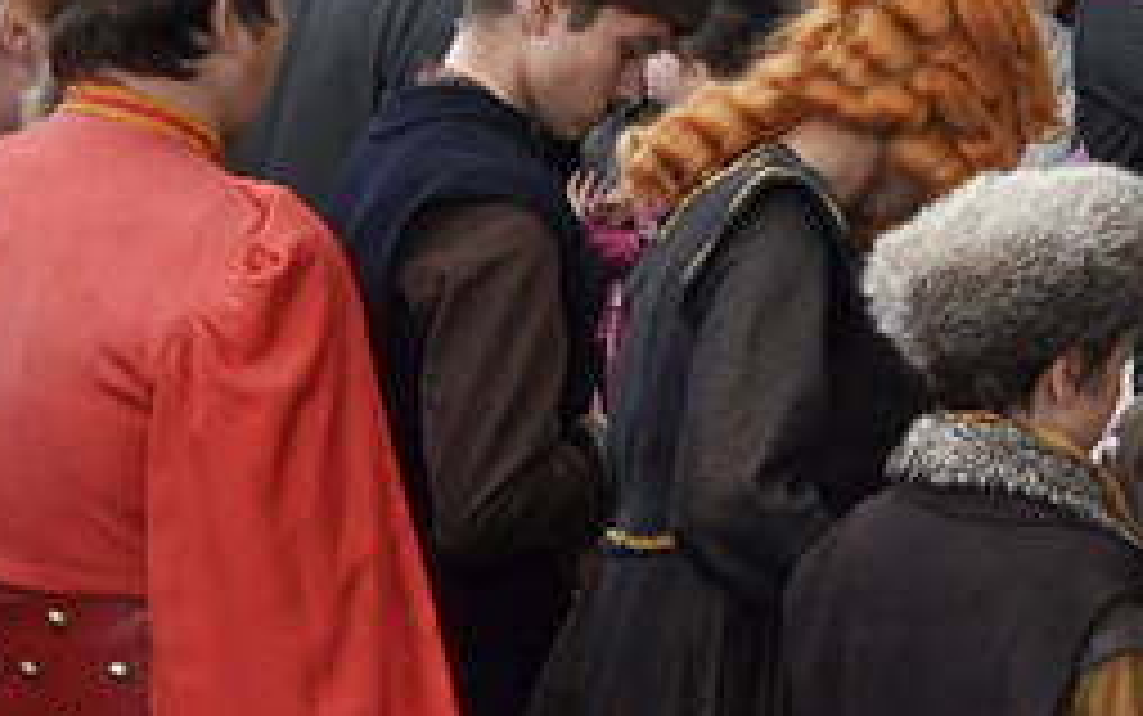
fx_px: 5423
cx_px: 1490
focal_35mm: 174
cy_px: 277
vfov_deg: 7.5
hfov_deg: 11.7
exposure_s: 1/160
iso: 1250
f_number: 18
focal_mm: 34
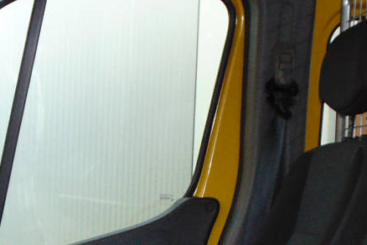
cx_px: 131
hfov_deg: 21.4
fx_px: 968
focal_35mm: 95
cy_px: 279
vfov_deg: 14.0
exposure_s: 1/30
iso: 200
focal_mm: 4.5
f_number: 3
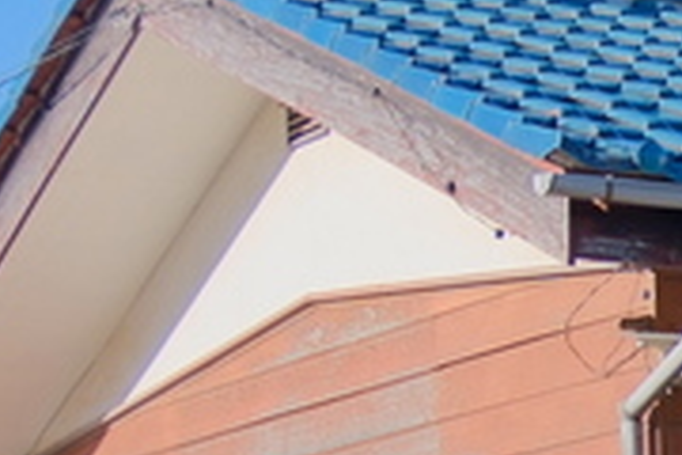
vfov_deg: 7.5
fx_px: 3372
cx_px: 1622
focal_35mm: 178
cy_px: 741
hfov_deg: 10.1
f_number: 4
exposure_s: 1/280
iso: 125
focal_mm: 21.6
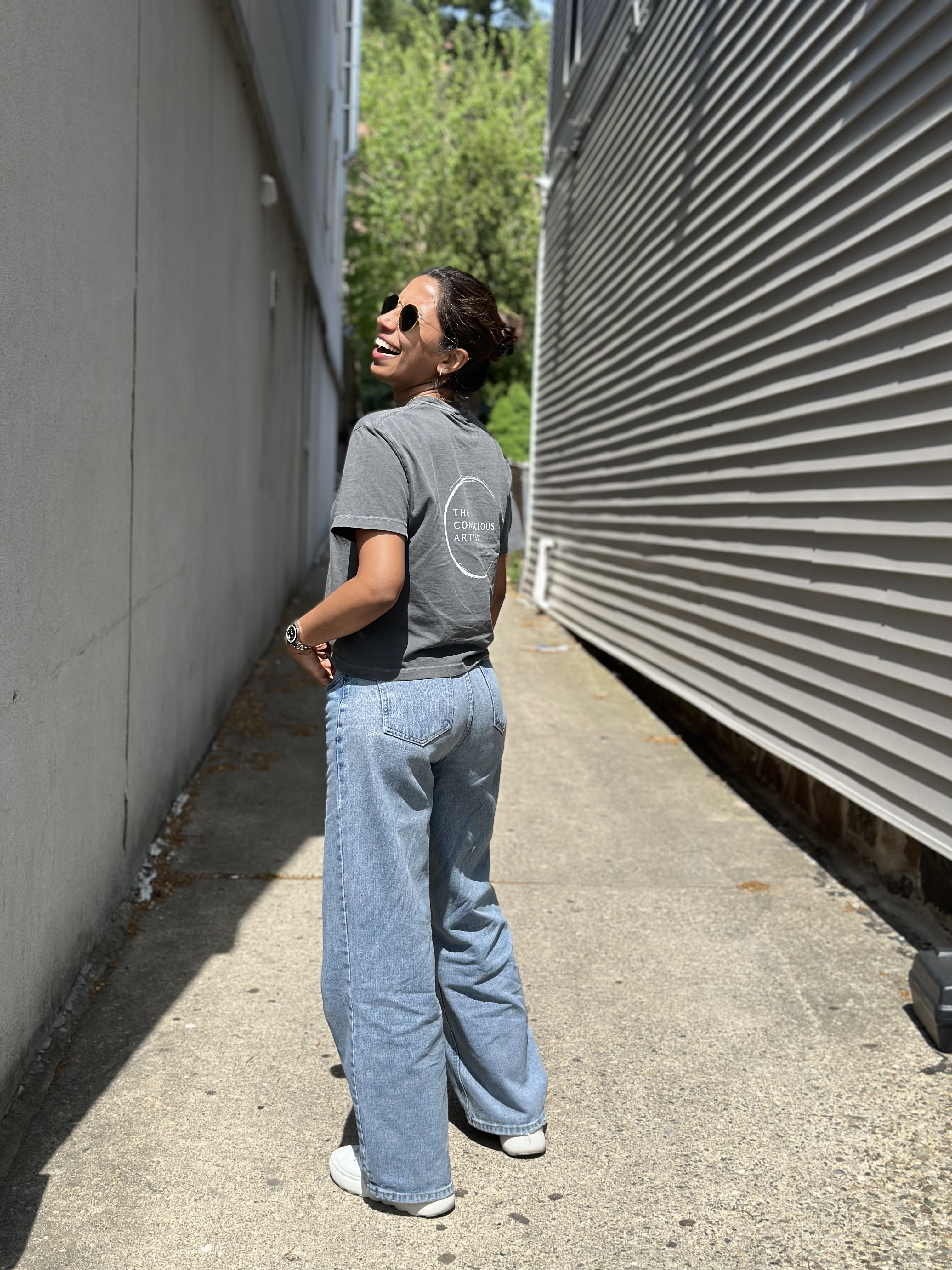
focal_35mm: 48
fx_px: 1760
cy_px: 635
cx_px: 476
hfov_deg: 30.3
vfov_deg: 39.7
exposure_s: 1/3876
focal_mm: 6.86
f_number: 1.78
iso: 100
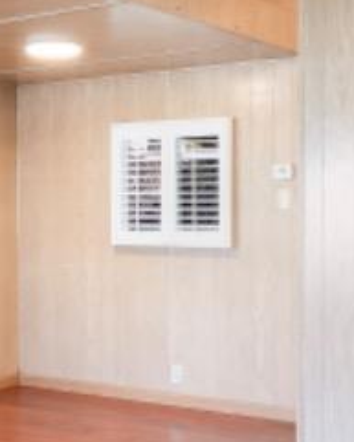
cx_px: 70
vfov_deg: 25.0
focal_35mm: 76
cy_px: 196
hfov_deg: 20.0
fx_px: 995
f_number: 11
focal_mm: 13
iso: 100
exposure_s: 1.3
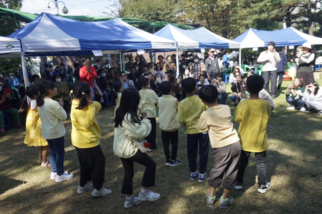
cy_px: 107
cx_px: 161
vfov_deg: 43.5
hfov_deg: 62.0
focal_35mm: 30
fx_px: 268
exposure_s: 1/100
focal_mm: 20
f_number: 7.1
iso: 100
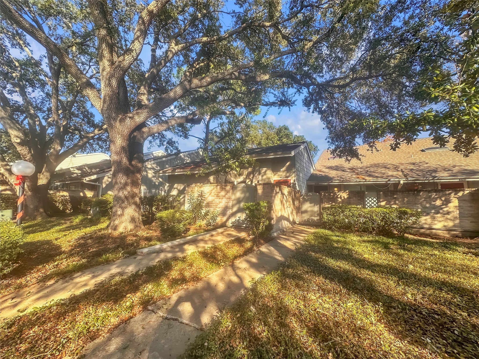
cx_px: 240
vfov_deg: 85.7
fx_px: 194
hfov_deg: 102.1
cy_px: 180
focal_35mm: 14
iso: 40
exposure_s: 1/590
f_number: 2.2
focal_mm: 2.22
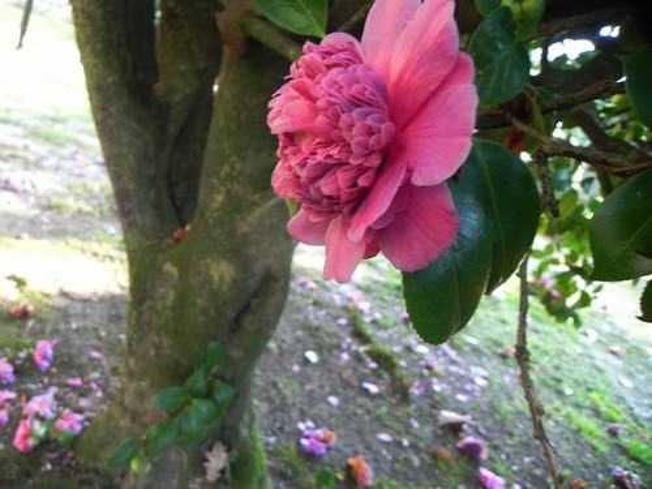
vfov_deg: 53.1
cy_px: 244
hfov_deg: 67.3
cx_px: 326
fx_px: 490
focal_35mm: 26
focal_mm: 4.6
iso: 225
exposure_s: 1/30
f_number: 2.8
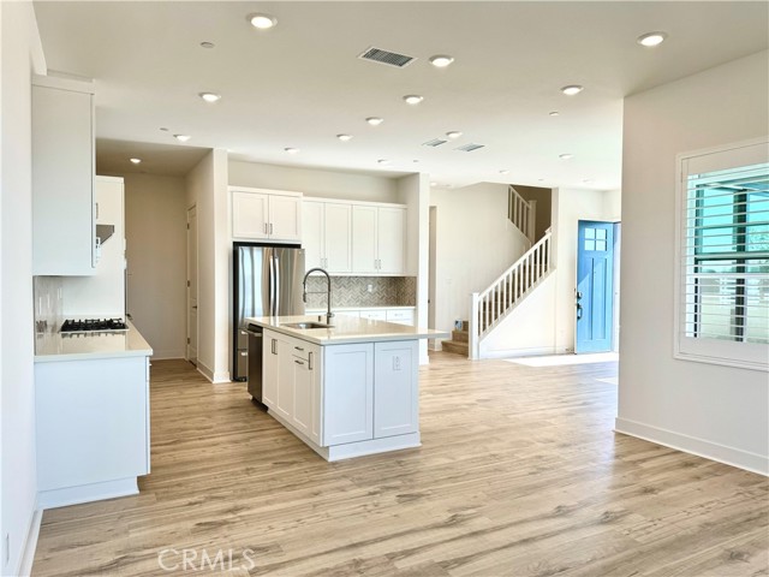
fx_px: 533
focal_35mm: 24
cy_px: 288
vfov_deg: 56.8
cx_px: 384
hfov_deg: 71.6
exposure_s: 1/539
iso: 80
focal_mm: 6.86
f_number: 1.78
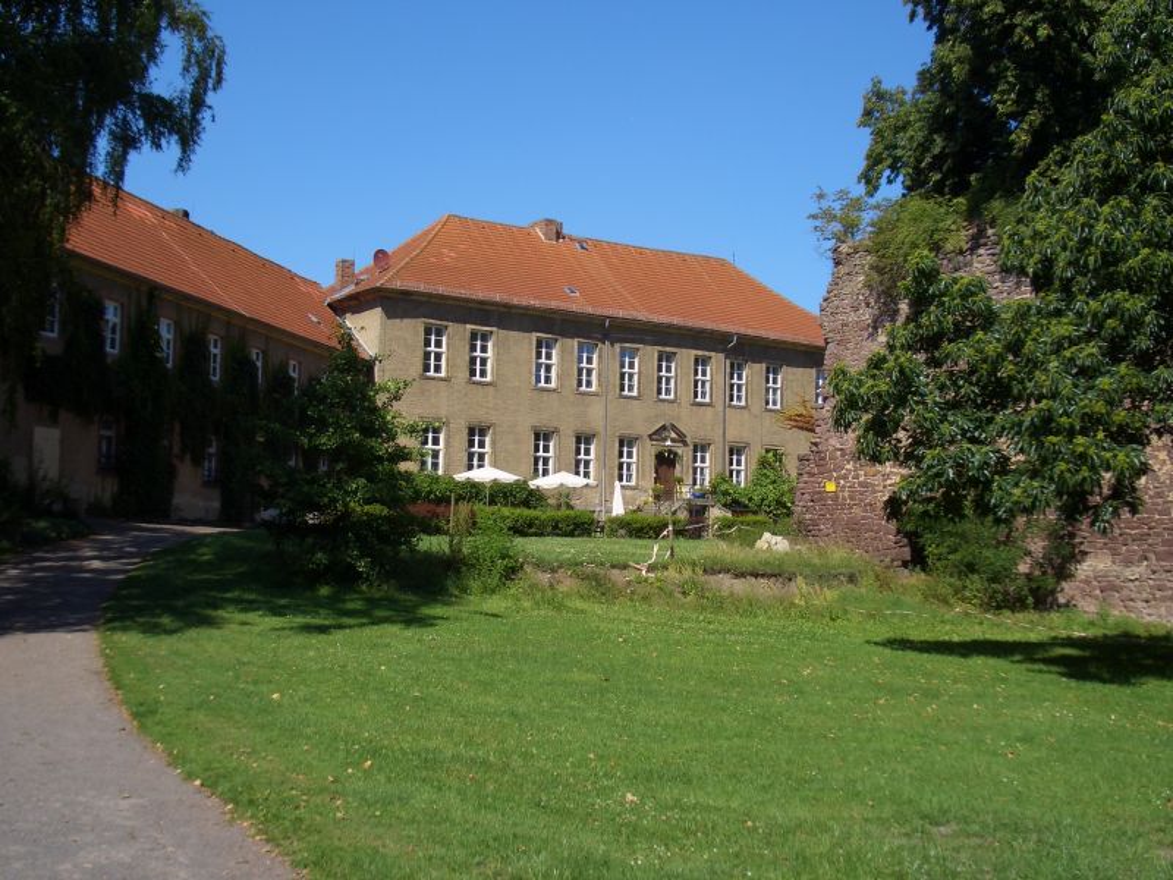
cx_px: 586
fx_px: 1389
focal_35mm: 41
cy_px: 440
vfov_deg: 35.1
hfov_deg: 45.8
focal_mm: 6.8
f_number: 4.6
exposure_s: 1/400
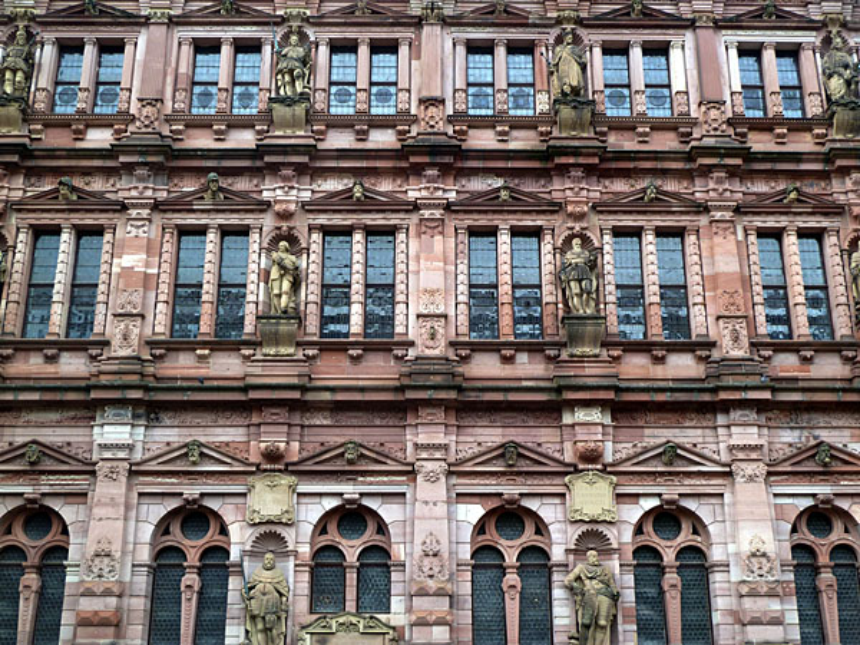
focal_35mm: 42
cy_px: 322
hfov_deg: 44.8
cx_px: 430
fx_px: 1043
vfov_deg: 34.3
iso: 80
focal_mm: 6.9
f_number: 3.7
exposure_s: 1/60
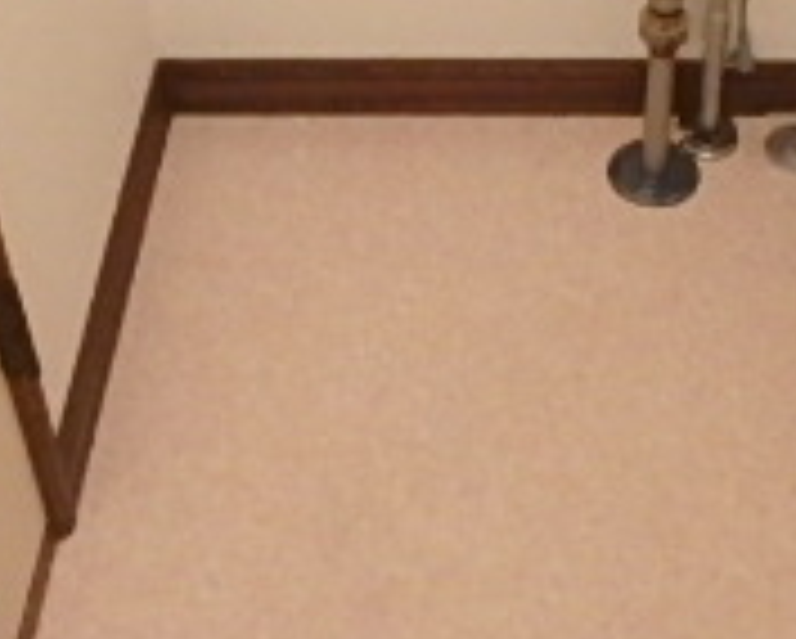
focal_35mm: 74
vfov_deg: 19.5
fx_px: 1745
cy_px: -140
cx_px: 580
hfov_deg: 25.4
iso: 800
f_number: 3.5
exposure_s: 1/30
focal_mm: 3.7
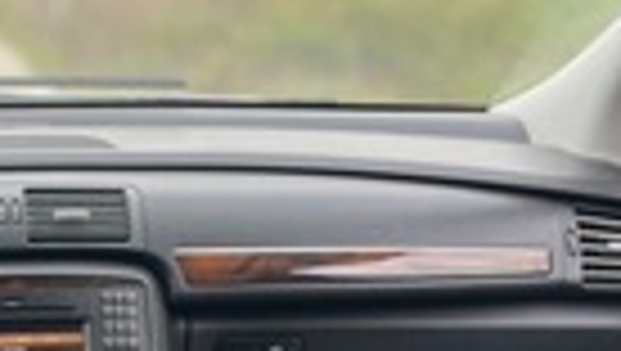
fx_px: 1220
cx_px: -40
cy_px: 432
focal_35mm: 74
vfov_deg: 15.7
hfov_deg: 26.6
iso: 64
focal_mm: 4.2
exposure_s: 1/121
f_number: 1.6
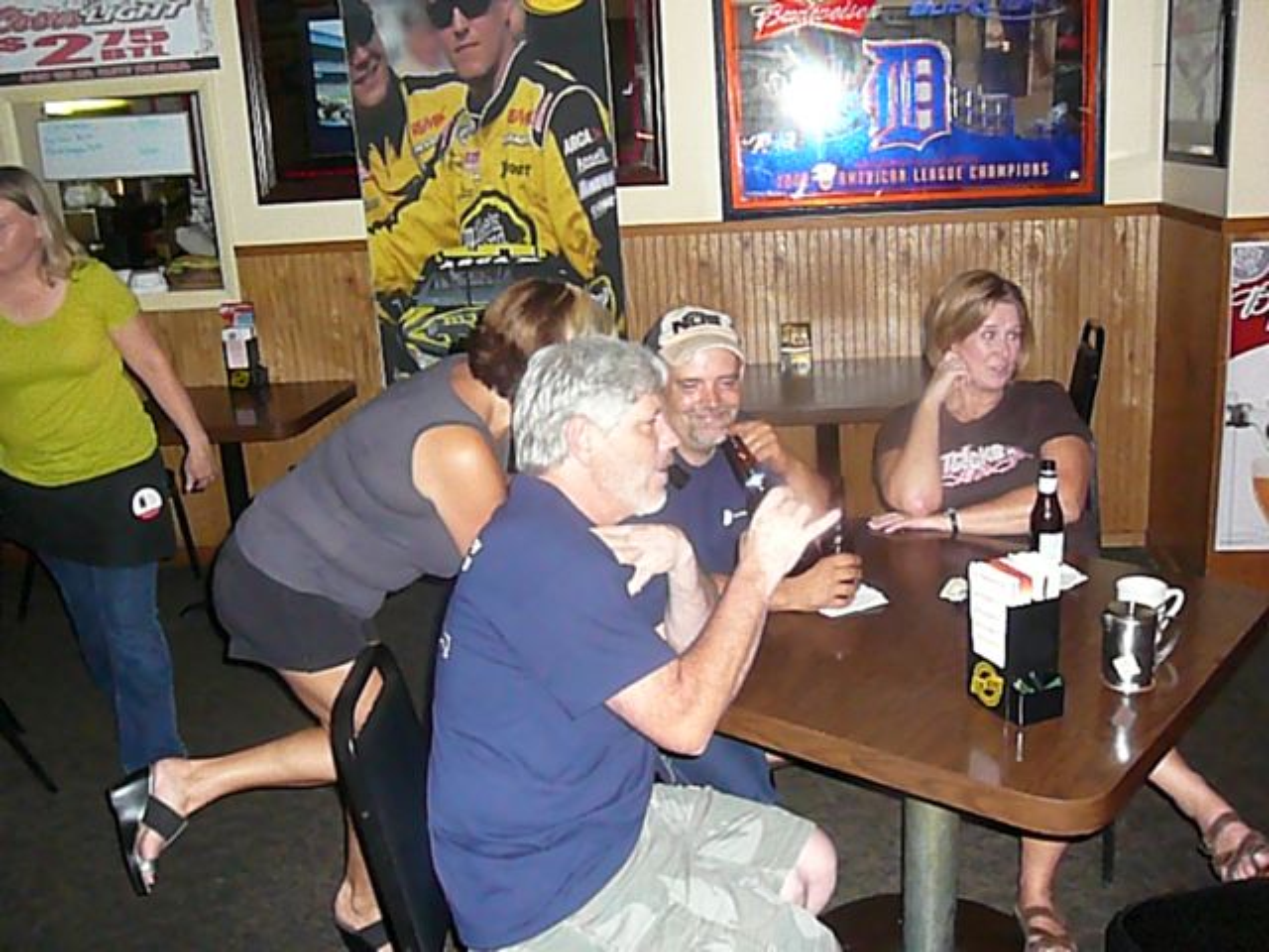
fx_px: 1283
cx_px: 634
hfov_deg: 52.6
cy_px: 476
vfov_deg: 40.7
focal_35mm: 35
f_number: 2.8
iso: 1000
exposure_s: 1/30
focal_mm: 5.2
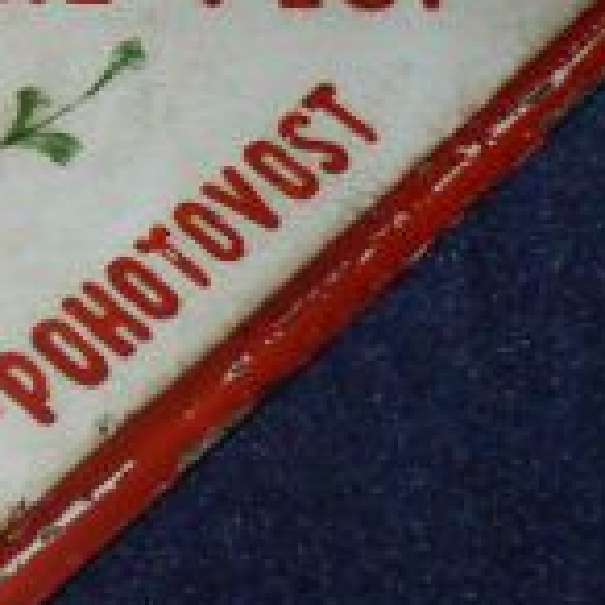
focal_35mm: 109
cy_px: 309
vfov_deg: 16.0
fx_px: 2155
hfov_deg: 15.0
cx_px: -257
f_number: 2.8
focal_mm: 6
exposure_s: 1/60
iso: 100
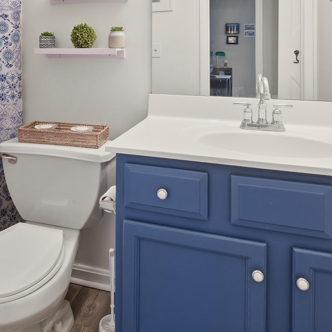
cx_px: 110
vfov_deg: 49.3
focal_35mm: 31
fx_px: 336
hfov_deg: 51.5
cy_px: 64
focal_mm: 10
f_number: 9
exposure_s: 1/140
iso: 400
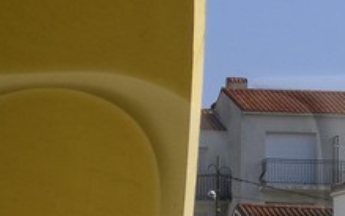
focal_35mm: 503
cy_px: 334
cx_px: 285
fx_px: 4728
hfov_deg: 4.2
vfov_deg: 2.6
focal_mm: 45
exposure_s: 1/160
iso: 100
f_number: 11
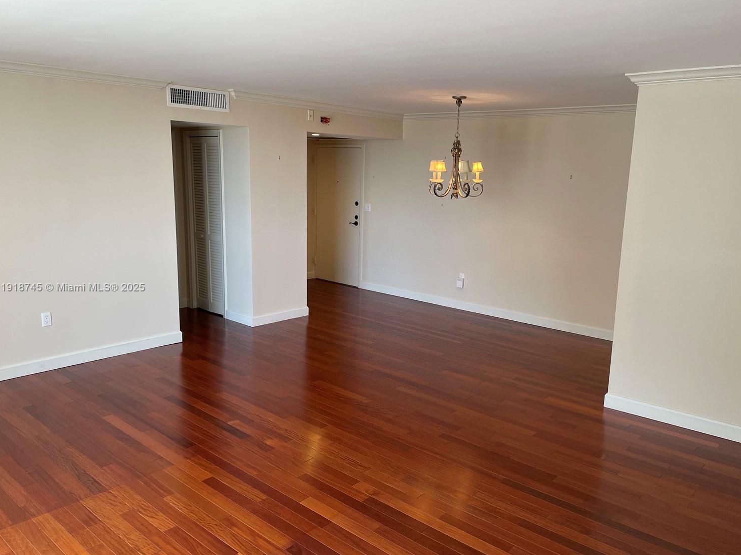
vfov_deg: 49.7
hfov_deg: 63.4
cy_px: 288
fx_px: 599
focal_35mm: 28
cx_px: 384
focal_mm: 4.2
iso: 64
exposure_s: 1/120
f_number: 1.6
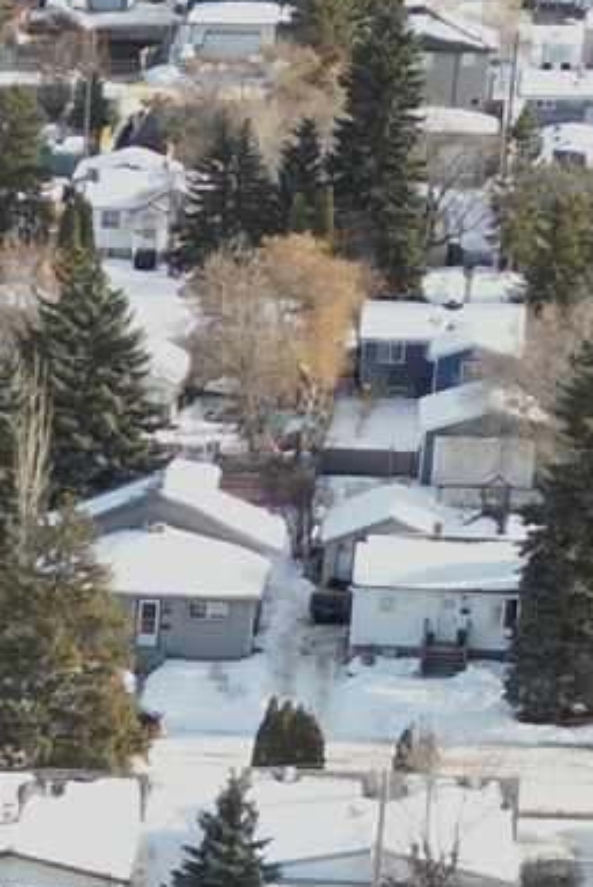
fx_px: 4932
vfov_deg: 9.6
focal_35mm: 200
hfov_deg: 6.6
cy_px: 1711
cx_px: -778
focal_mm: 6.72
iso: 100
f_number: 1.7
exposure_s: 1/100
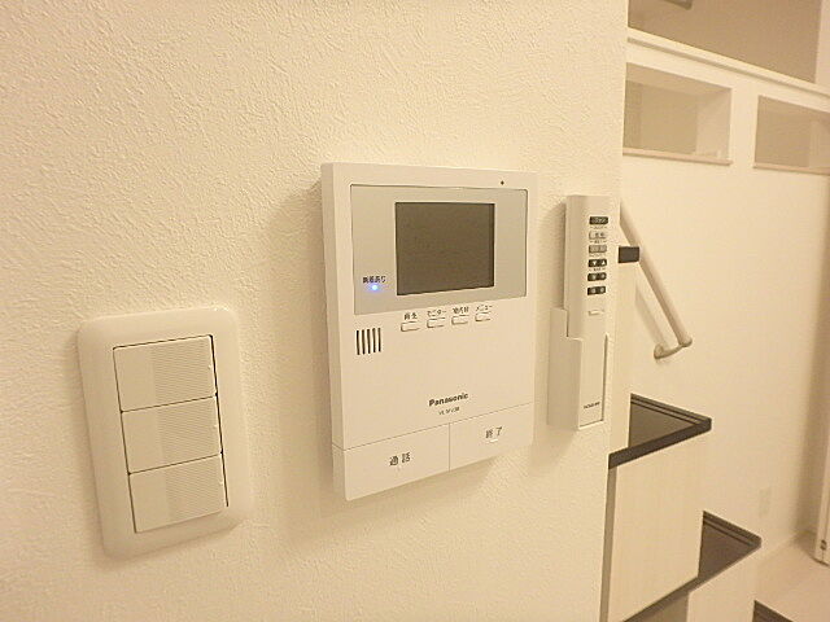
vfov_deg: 63.4
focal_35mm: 21
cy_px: 311
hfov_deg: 79.0
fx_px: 504
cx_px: 415
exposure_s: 1/30
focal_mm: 3.7
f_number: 3.5
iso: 250
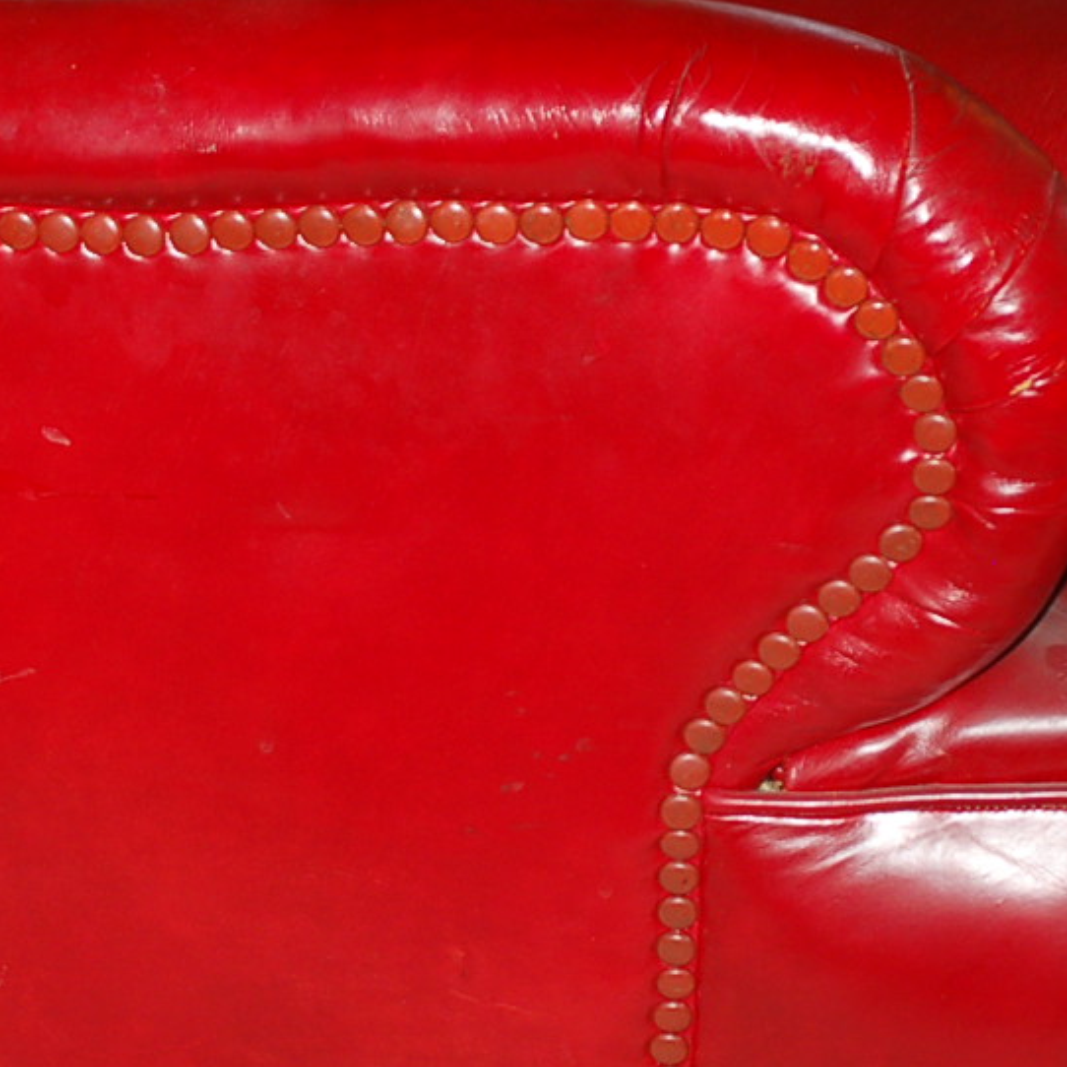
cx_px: 217
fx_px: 3452
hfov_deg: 17.4
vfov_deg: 17.5
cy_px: 699
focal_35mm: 99
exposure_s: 1/60
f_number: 3.5
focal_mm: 28
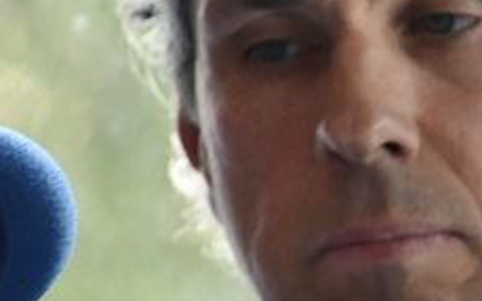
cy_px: 617
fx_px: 17506
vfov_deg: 1.0
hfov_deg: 1.6
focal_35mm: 1333
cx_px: 1457
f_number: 6.3
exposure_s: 1/160
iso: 1250
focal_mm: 200
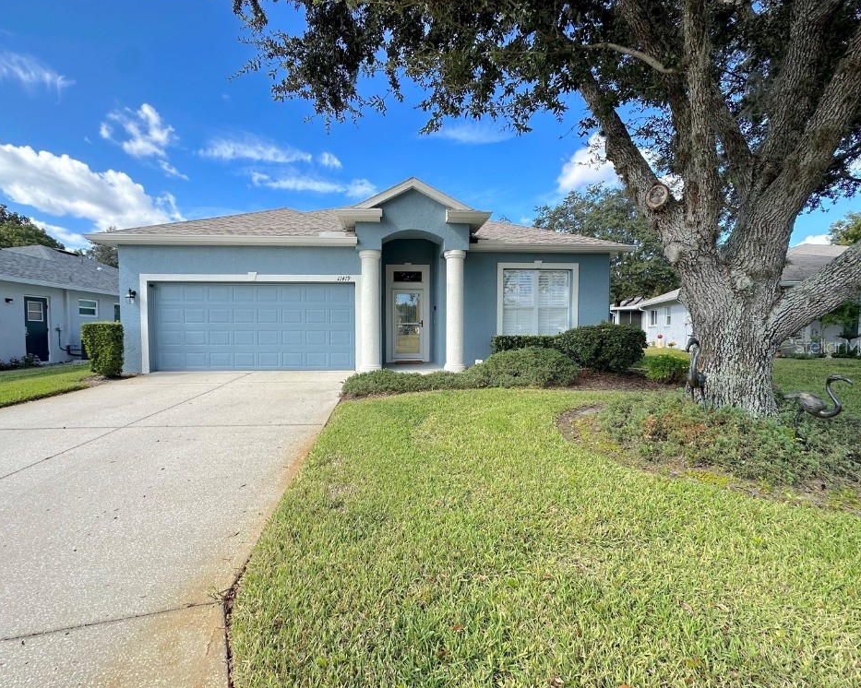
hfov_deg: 96.7
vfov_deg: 84.0
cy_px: 346
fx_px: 382
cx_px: 409
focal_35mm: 15
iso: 40
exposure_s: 1/882
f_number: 2.2
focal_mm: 2.22
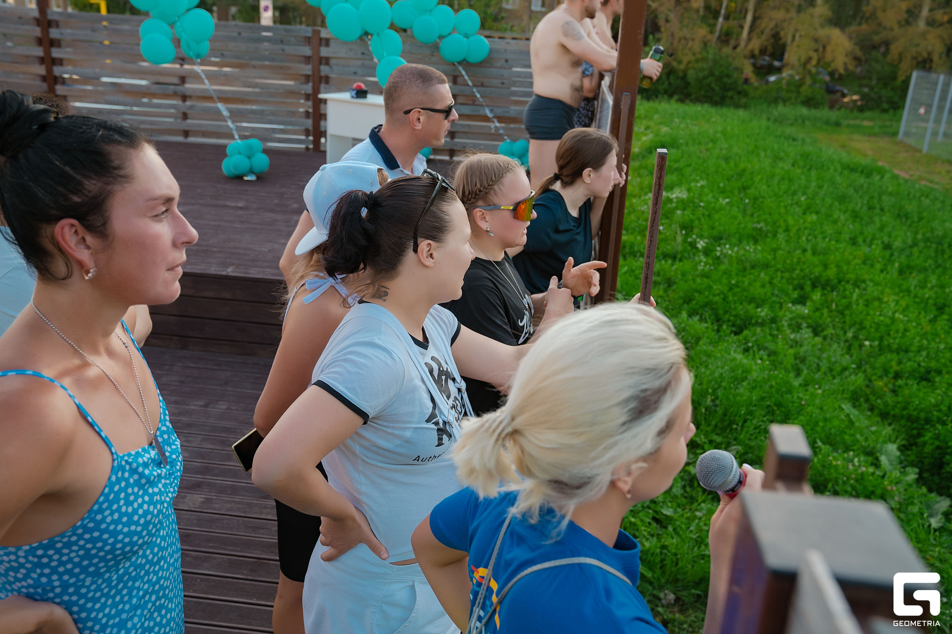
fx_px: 873
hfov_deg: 57.2
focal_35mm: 33
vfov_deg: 40.0
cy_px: 317
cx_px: 476
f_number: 4.5
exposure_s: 1/400
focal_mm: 33
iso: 640
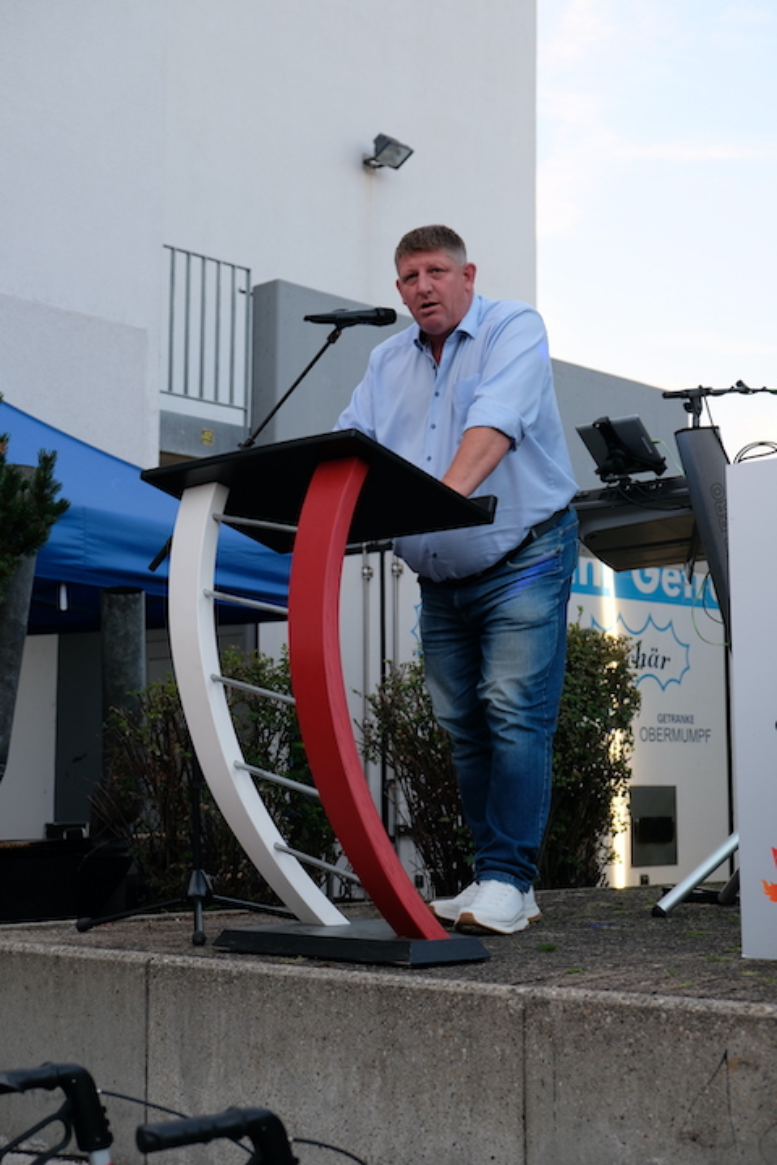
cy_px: 582
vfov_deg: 35.6
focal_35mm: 56
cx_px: 388
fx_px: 1813
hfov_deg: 24.2
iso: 400
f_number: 3.6
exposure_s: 1/150
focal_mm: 37.4
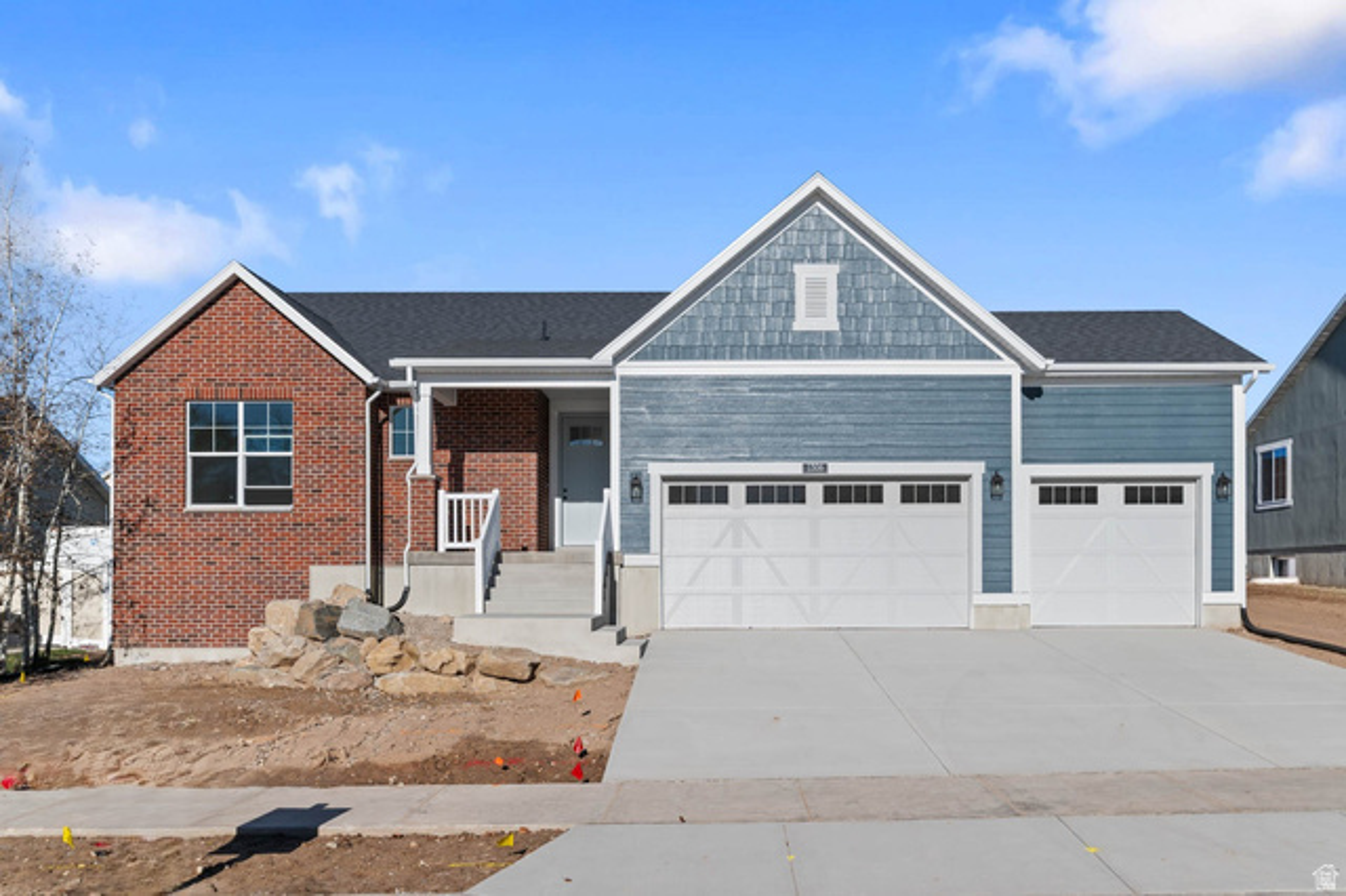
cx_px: 673
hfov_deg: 67.4
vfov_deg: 47.9
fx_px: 1009
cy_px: 448
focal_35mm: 27
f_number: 8
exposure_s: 1/500
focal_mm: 27
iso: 320
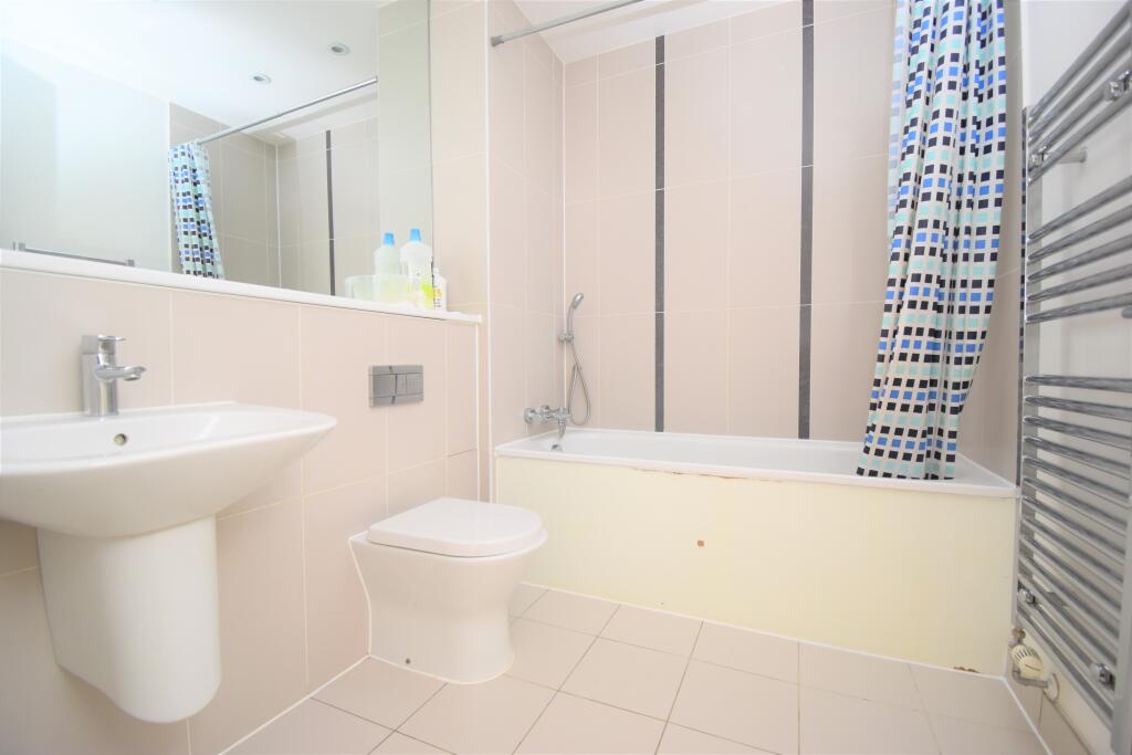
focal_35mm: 15
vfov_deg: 77.3
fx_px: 472
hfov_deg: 100.4
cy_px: 378
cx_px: 566
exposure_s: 1/80
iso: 800
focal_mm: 10
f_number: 4.5
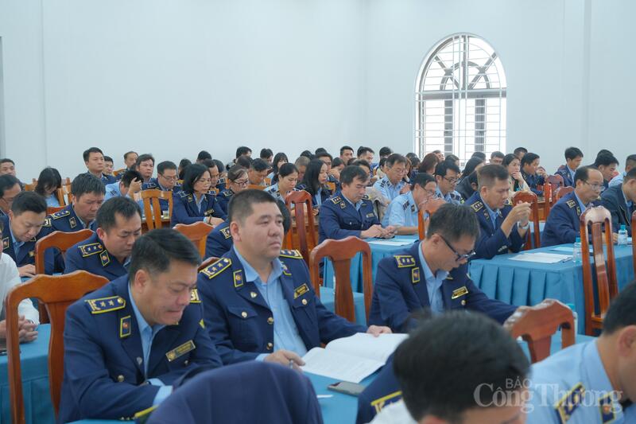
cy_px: 212
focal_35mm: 51
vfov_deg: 26.5
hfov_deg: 38.9
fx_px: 901
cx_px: 318
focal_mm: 34.2
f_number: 4
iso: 1250
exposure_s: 1/105
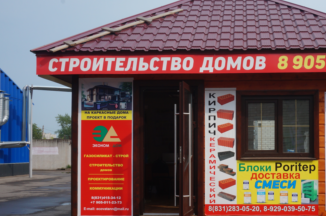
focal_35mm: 52
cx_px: 222
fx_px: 468
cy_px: 141
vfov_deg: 26.0
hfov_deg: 37.9
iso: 200
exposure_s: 1/125
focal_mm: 25
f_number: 16
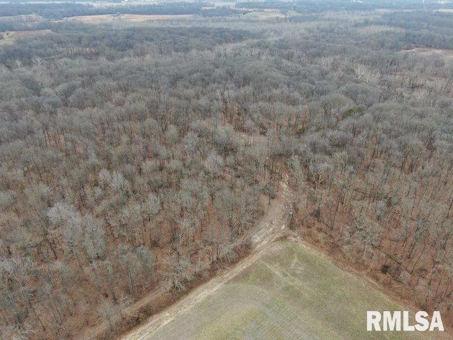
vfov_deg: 56.8
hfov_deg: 71.6
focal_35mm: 24
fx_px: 314
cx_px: 226
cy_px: 170
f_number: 2.8
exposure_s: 1/120
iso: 100
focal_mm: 4.39
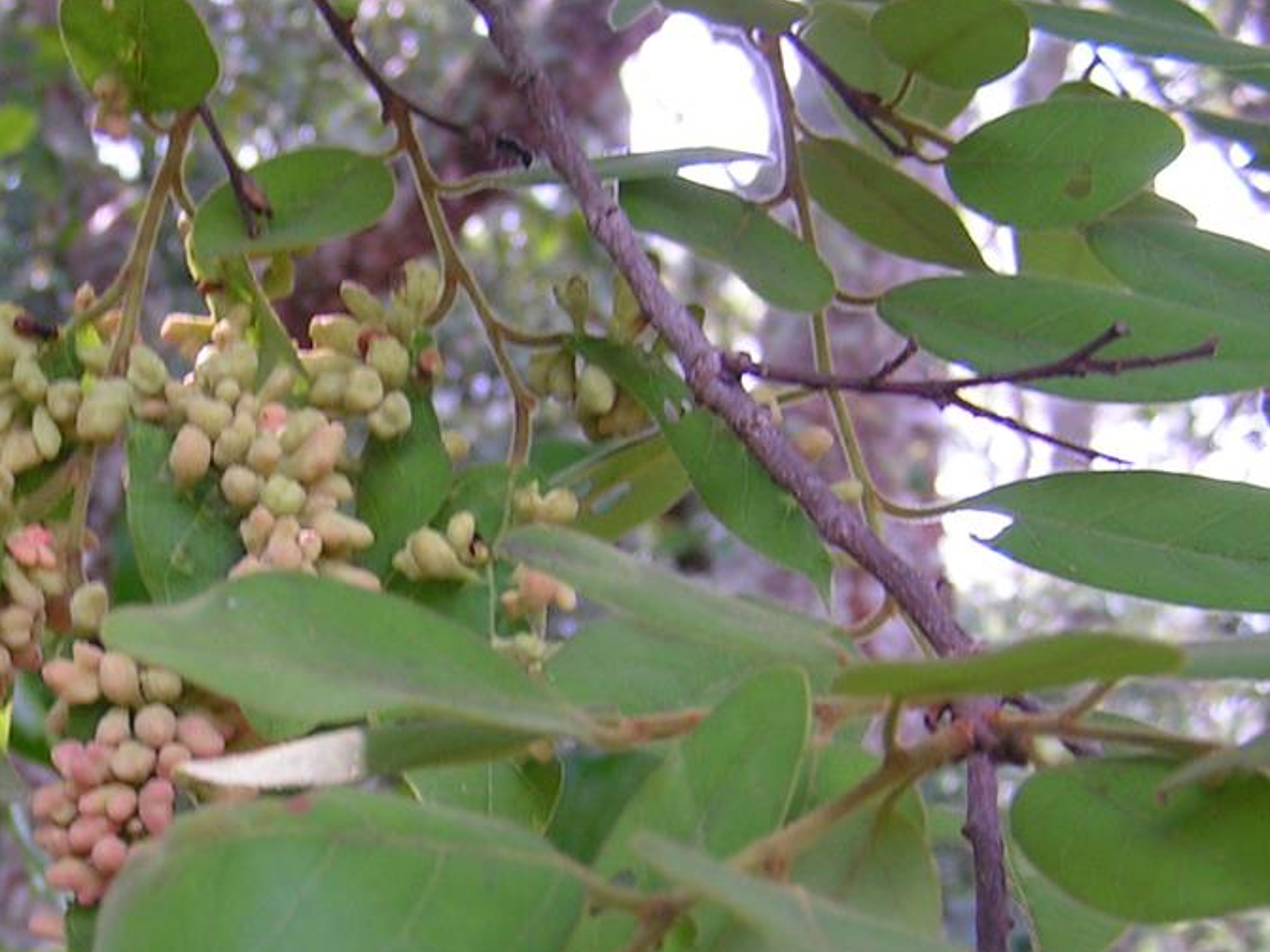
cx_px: 186
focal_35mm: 81
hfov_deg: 23.6
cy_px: 629
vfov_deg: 18.2
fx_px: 2971
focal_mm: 6.3
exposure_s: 1/50
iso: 50
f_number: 3.2
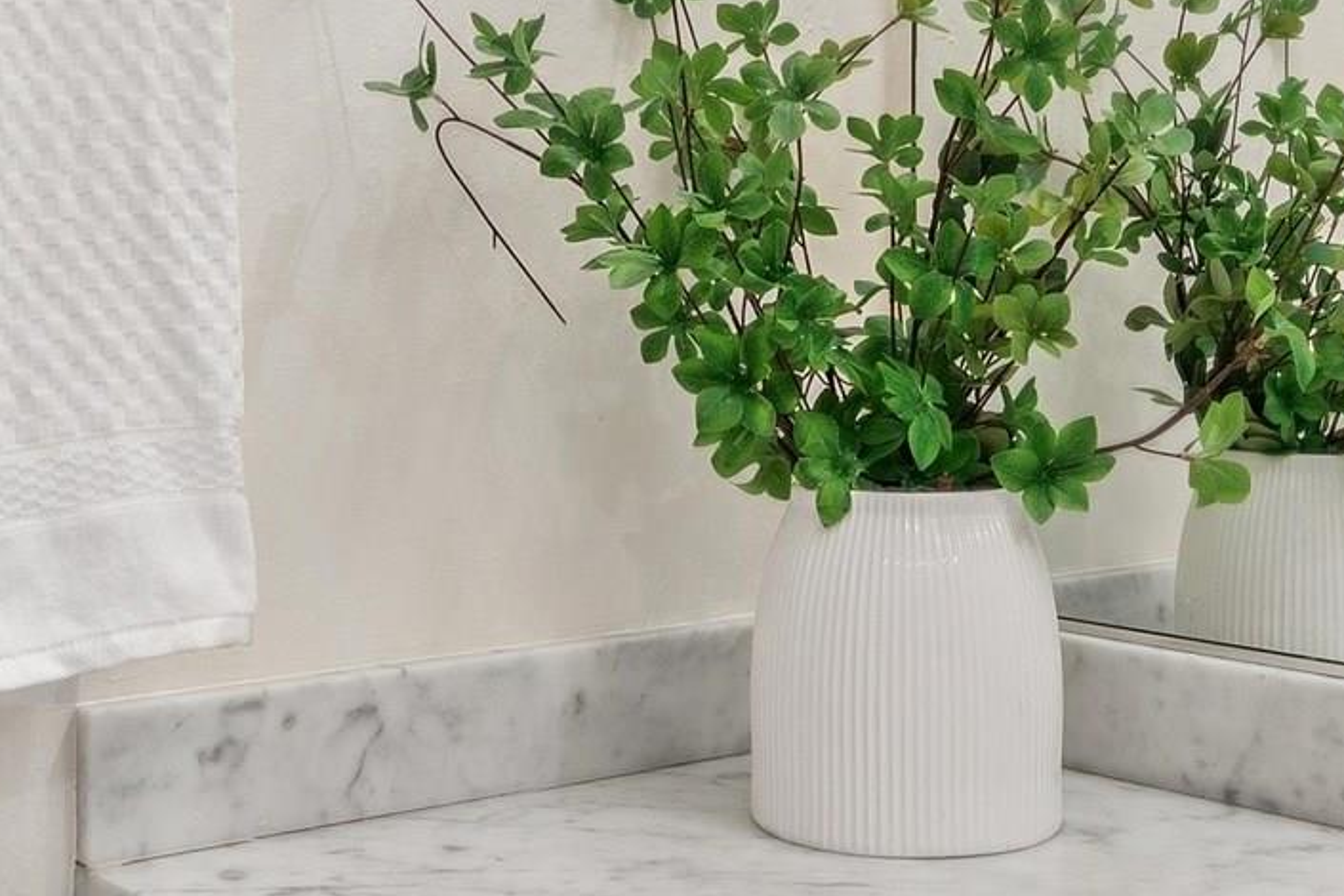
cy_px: 229
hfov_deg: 32.9
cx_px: 671
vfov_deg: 22.1
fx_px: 2277
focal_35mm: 61
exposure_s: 1/5
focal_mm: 14
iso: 100
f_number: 8
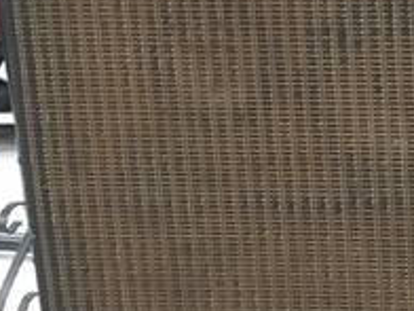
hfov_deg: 19.9
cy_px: 173
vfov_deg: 16.6
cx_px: 568
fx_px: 1064
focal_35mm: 89
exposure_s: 1/24
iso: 200
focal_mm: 4.15
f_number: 2.2
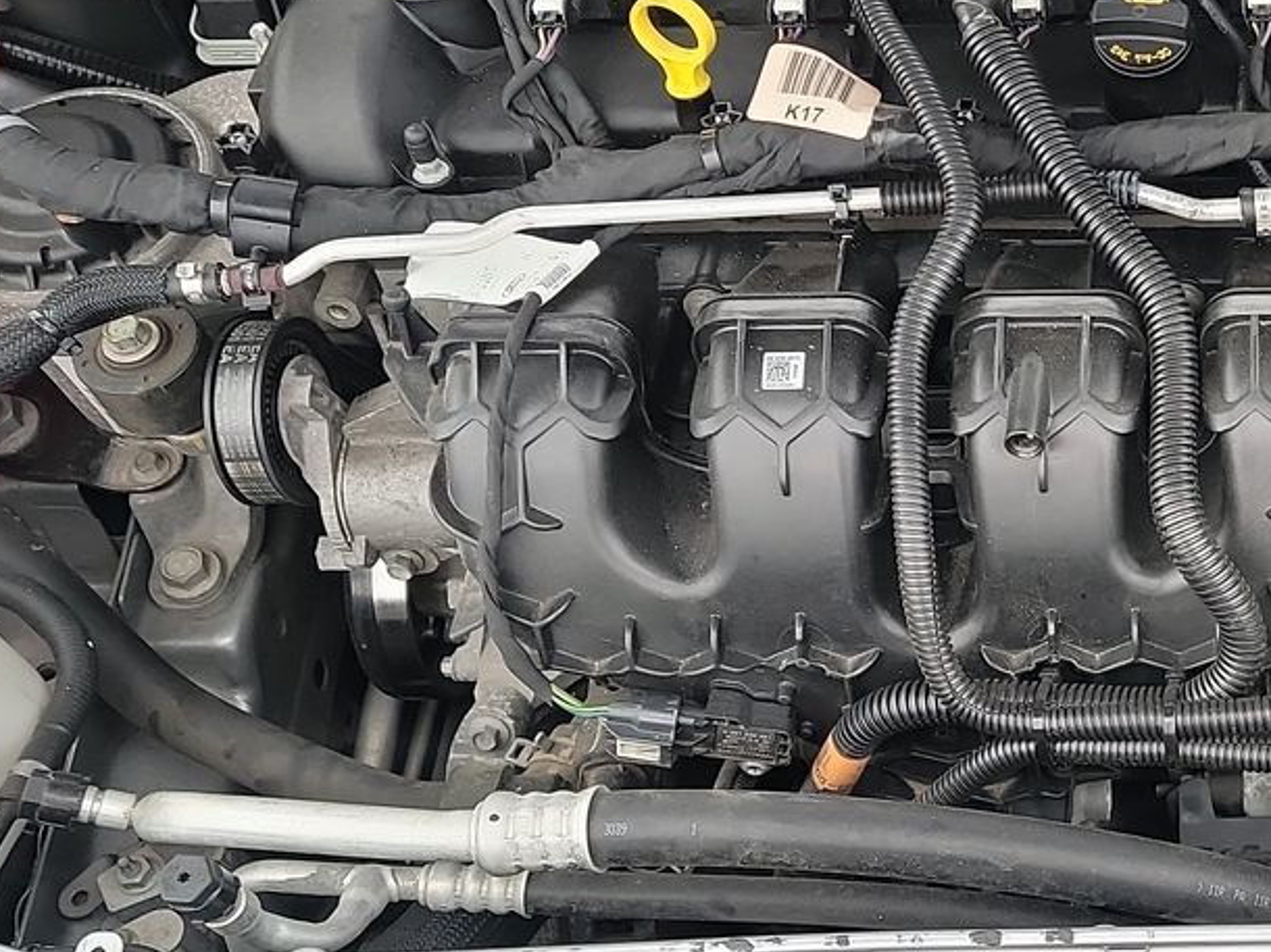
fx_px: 2312
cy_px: 502
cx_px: 1304
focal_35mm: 63
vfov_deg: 23.3
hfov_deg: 28.6
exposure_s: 1/59
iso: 133
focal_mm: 6.7
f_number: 1.8
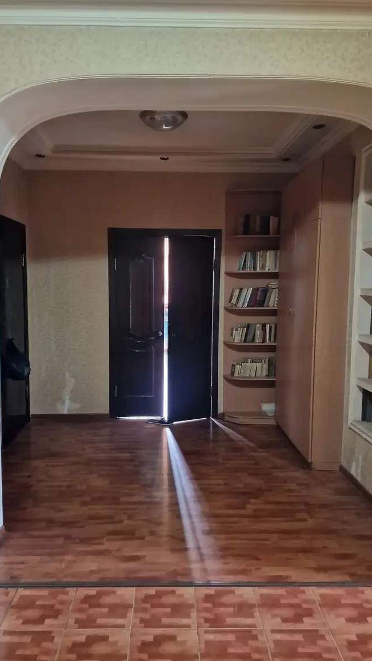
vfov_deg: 71.9
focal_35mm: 26
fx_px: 456
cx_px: 173
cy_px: 331
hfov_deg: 44.4
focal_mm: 6.4
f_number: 1.8
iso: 800
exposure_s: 1/25
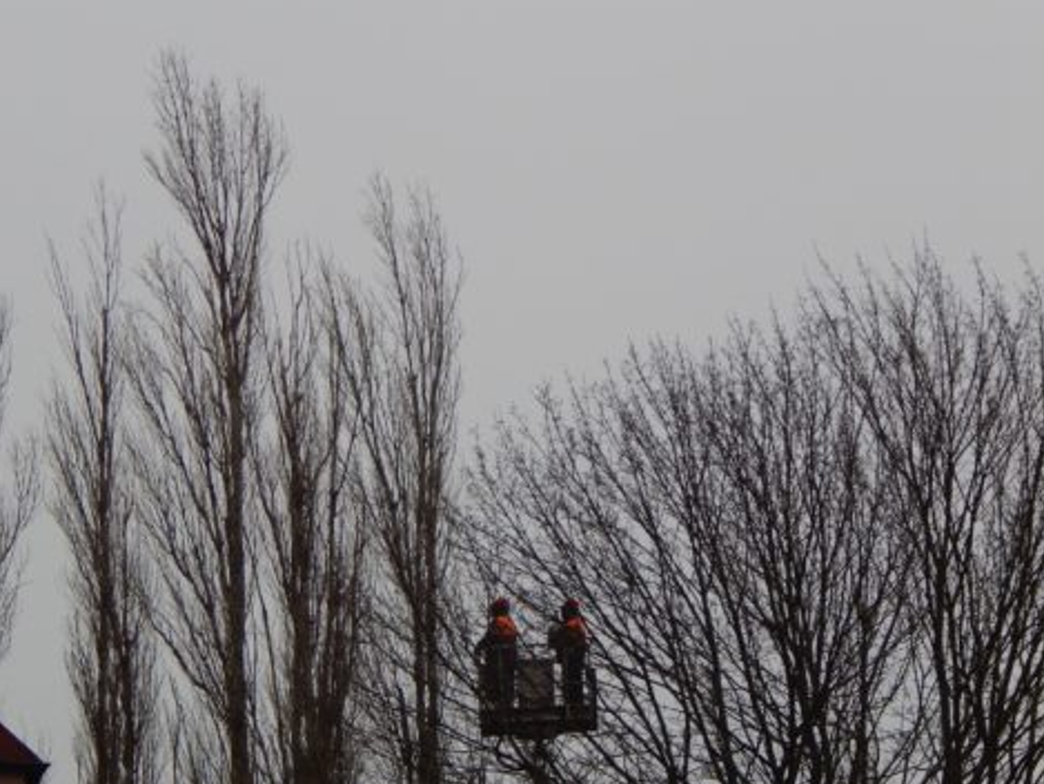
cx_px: 452
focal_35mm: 147
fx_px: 4435
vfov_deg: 10.1
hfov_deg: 13.4
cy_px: 383
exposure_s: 1/200
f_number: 4.6
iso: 125
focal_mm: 20.5
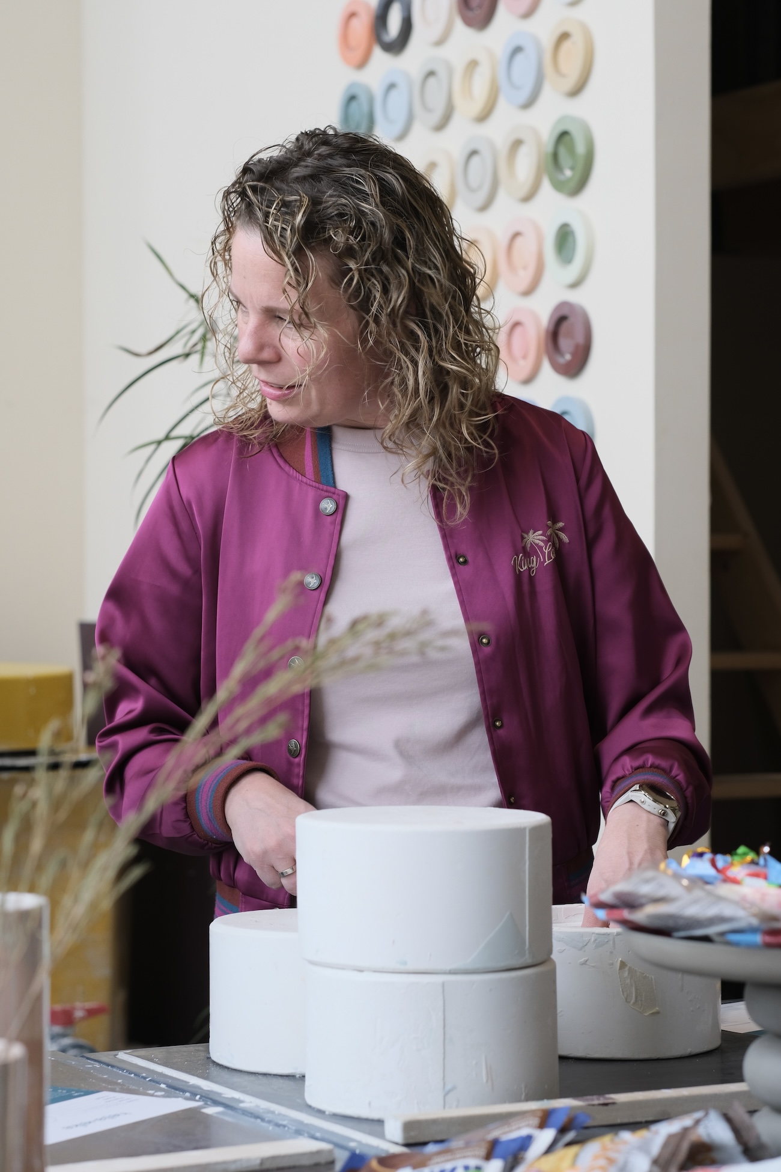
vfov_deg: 24.2
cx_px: 390
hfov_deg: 16.3
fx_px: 2733
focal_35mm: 84
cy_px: 586
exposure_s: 1/250
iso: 800
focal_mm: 56
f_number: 4
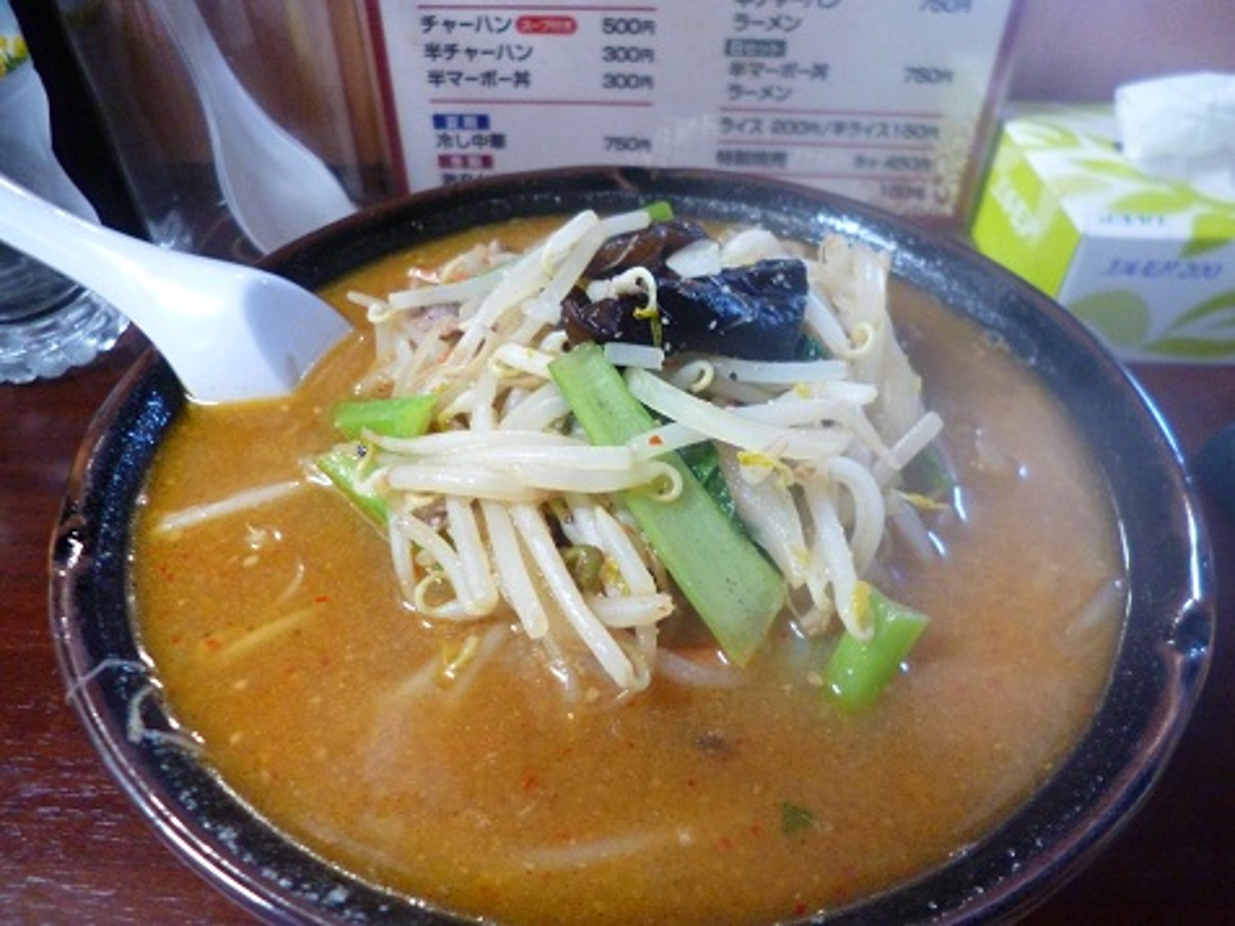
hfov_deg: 71.6
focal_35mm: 24
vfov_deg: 56.8
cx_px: 618
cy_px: 463
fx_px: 856
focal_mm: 4.3
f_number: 2.5
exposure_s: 1/10
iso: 400
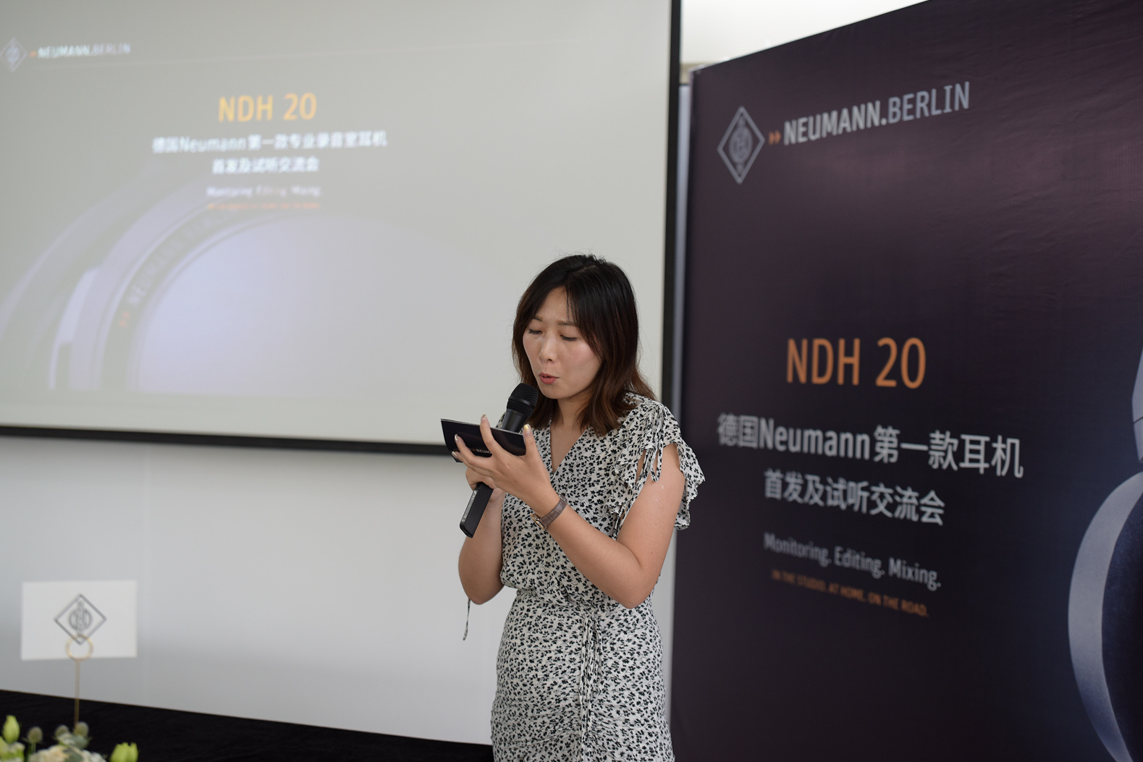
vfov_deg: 32.6
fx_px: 1302
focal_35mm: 41
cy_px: 375
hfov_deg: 47.4
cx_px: 581
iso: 400
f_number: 1.8
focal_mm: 40
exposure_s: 1/80
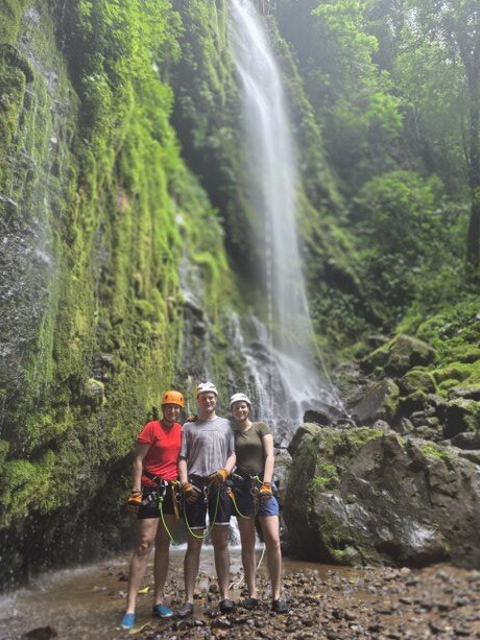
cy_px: 324
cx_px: 241
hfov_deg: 56.8
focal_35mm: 24
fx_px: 444
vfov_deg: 71.6
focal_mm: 6.3
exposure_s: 1/180
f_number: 1.7
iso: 125
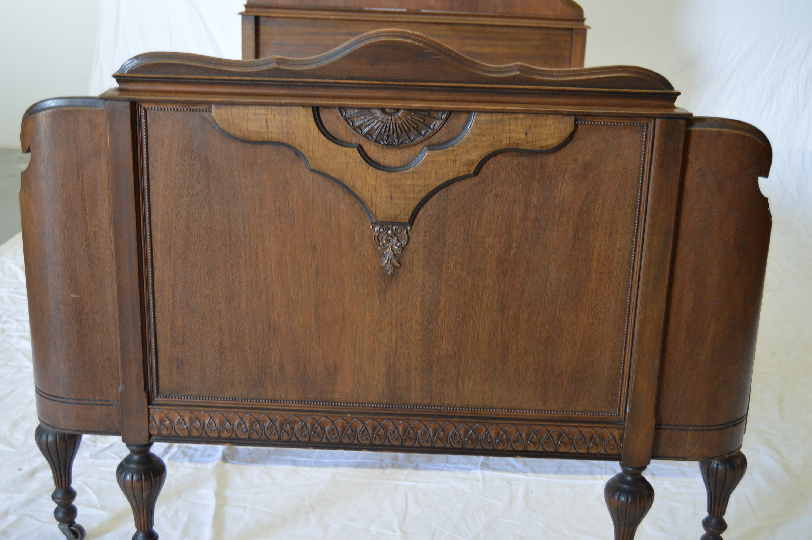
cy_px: 270
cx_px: 406
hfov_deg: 43.6
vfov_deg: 29.8
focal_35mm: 45
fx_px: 1014
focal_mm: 30
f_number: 4.2
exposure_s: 1/30
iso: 800
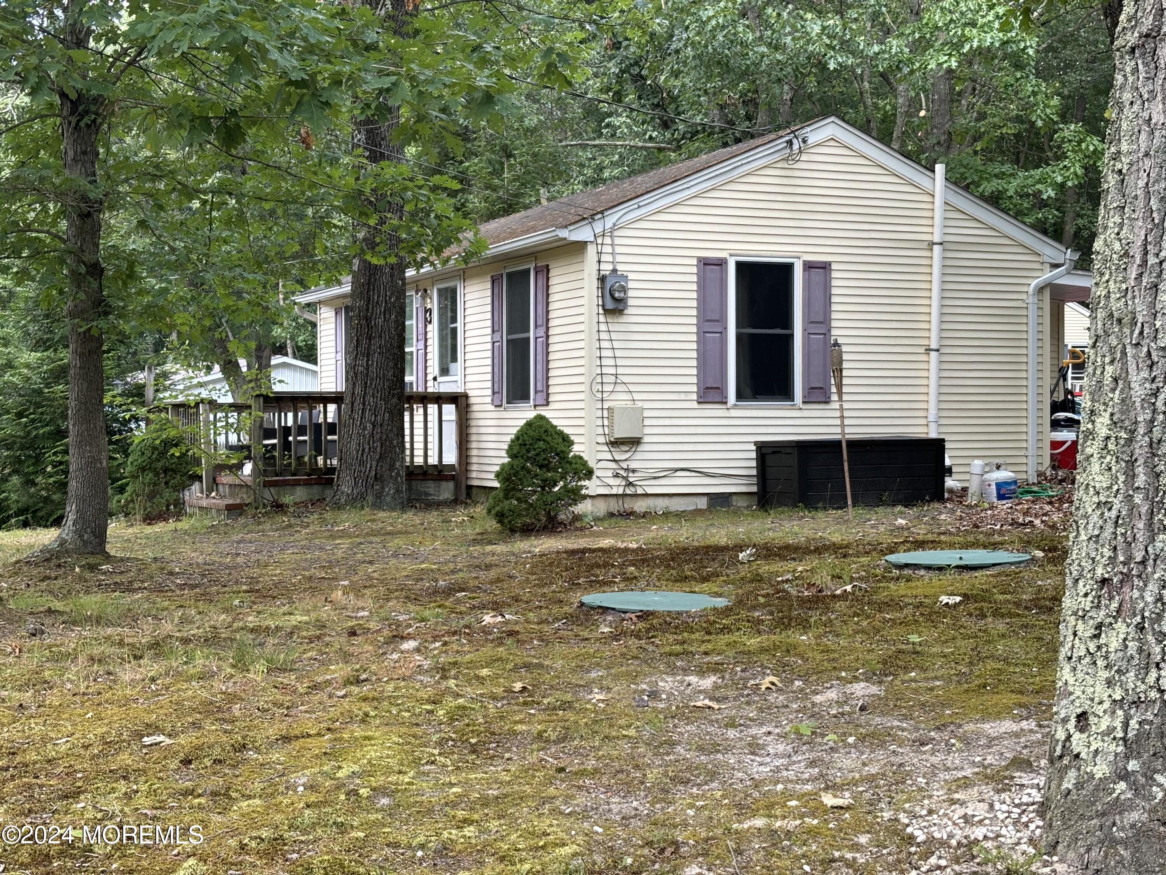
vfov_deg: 28.0
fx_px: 1752
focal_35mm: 52
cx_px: 583
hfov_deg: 36.8
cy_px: 438
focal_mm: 5.96
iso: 25
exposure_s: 1/121
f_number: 1.6
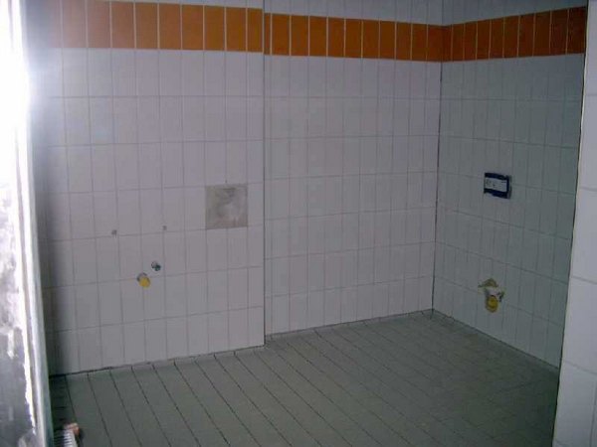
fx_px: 638
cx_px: 298
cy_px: 224
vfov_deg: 38.7
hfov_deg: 50.1
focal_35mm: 37
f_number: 2.6
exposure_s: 1/60
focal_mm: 7.6
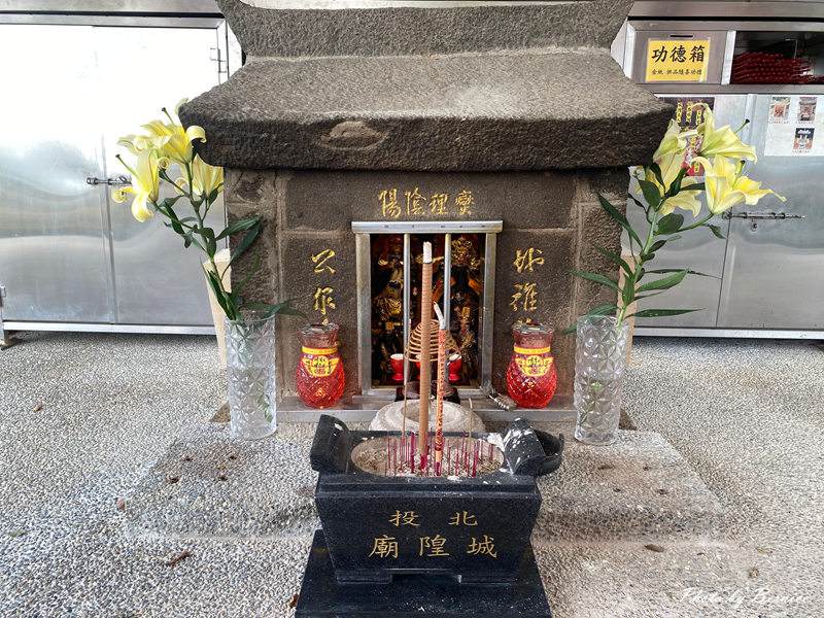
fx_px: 619
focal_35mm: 26
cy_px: 309
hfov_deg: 67.3
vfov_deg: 53.1
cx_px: 412
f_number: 1.8
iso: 32
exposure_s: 1/120
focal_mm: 4.25
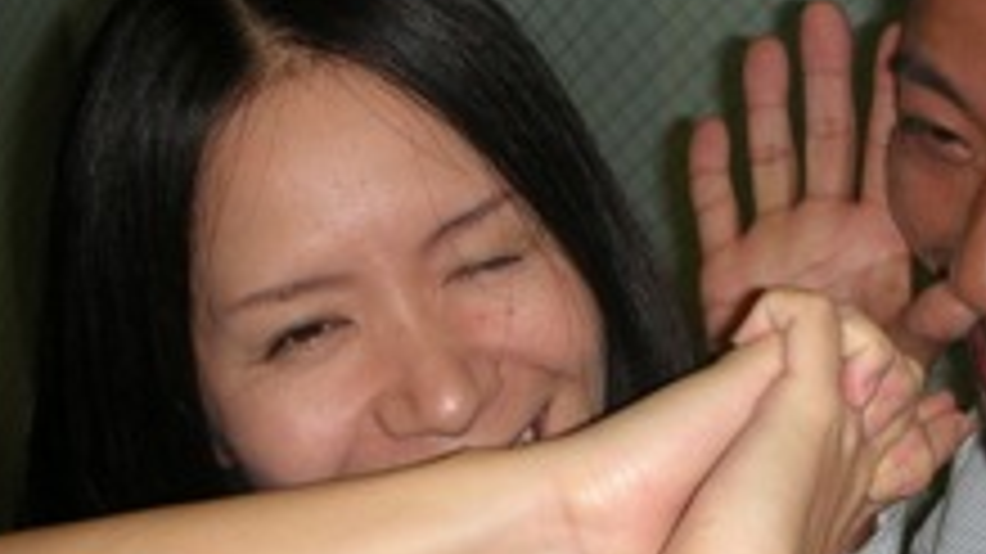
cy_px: 252
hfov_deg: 27.0
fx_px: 2039
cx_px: 653
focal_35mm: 78
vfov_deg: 15.5
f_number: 3
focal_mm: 5.8
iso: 50
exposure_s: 1/60.1
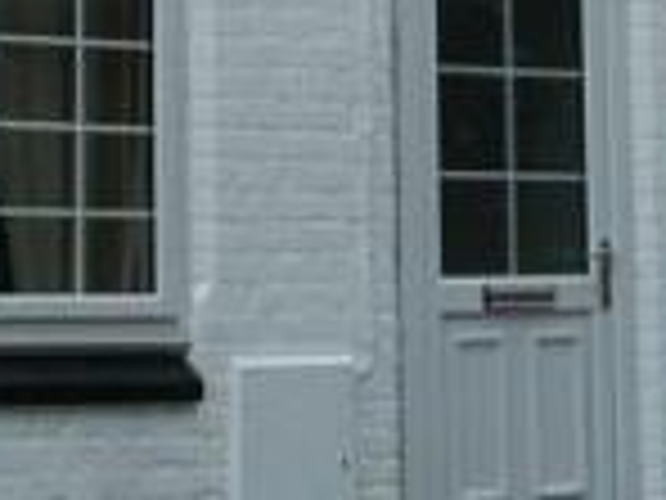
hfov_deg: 13.9
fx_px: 2732
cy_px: -354
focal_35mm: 142
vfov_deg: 10.0
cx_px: 461
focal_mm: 6.3
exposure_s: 1/80
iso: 100
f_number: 5.6
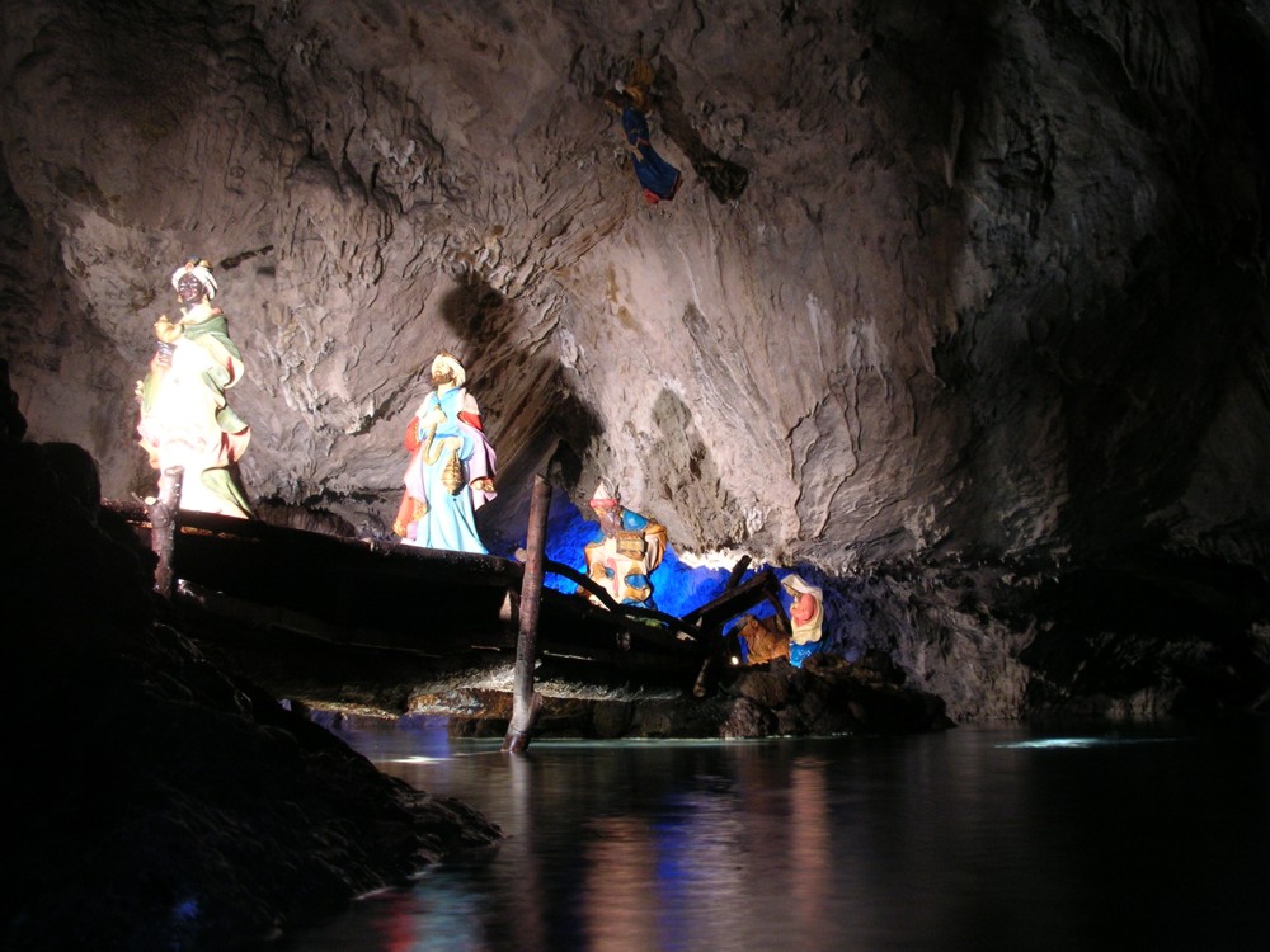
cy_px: 476
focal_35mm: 35
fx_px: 1284
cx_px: 635
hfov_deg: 52.6
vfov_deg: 40.7
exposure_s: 1.12
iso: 100
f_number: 3
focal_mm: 5.8
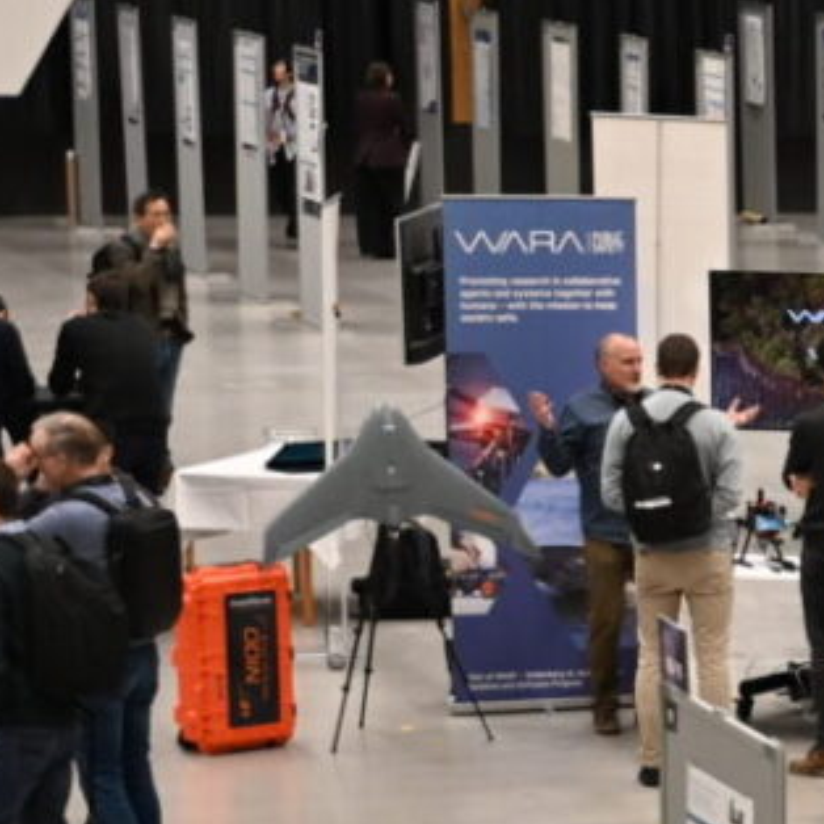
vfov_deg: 8.1
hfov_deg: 7.4
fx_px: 5736
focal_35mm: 213
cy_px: 1042
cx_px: 2291
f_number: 2.8
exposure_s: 1/125
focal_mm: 41
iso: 1250
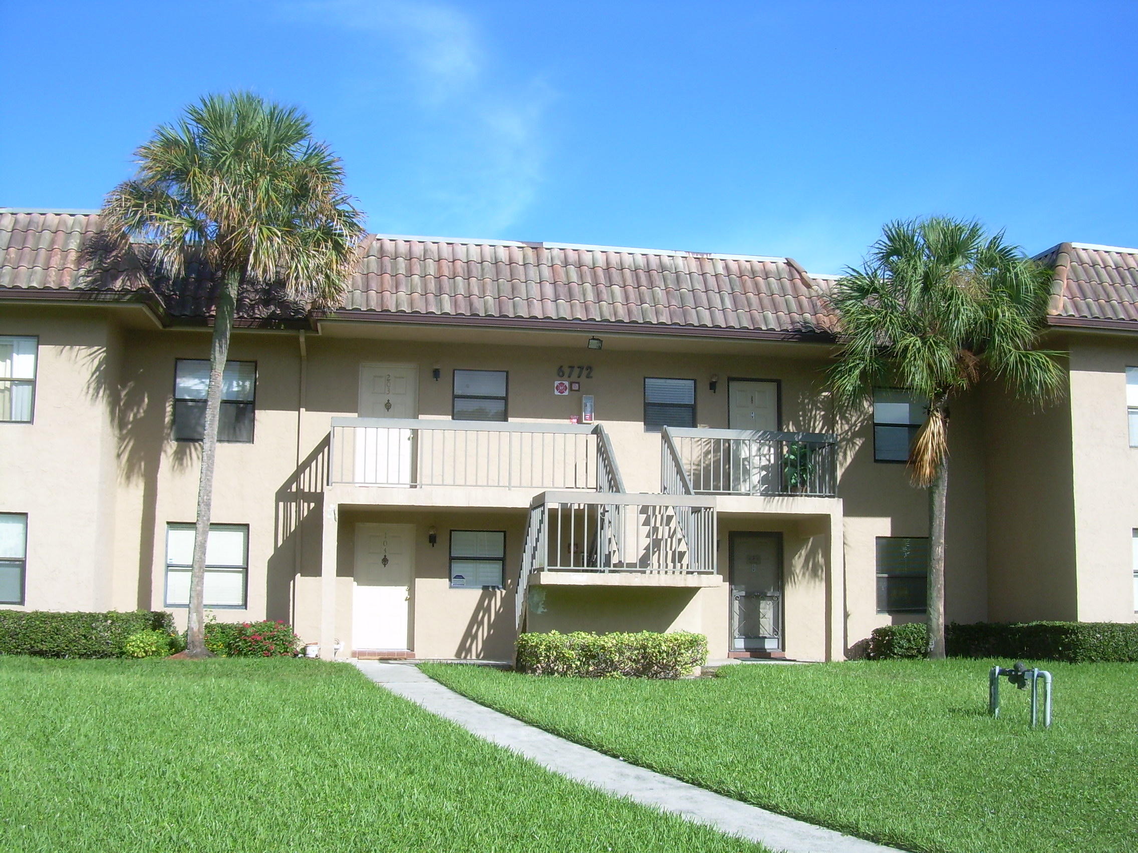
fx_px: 1249
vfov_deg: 37.7
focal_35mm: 38
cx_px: 569
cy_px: 426
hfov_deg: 49.0
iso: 50
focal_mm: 6.3
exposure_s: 1/297
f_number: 4.6
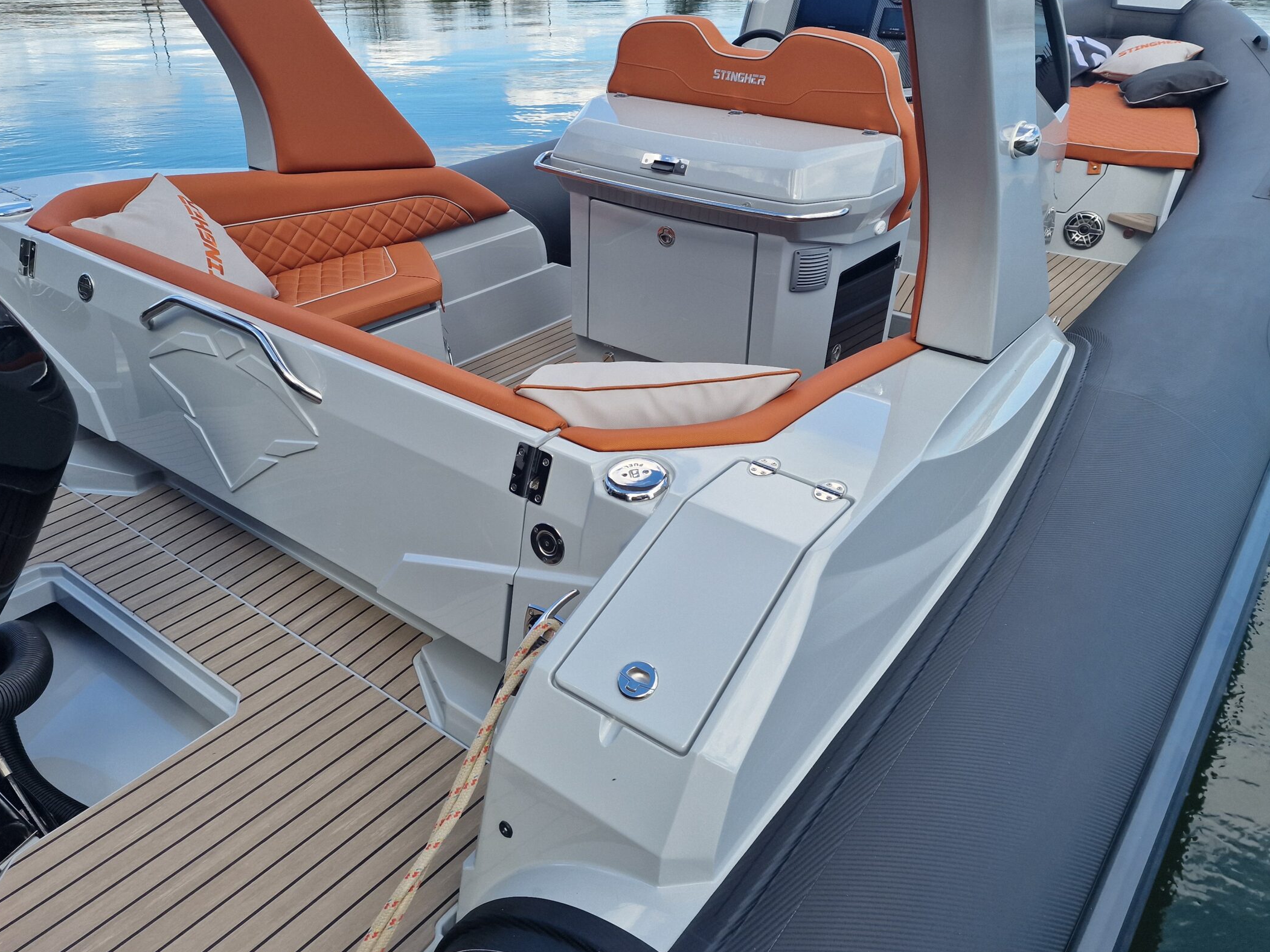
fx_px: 1027
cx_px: 591
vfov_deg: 49.7
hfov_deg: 63.4
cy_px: 429
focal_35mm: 28
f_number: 1.8
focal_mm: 6.4
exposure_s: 1/536
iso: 50
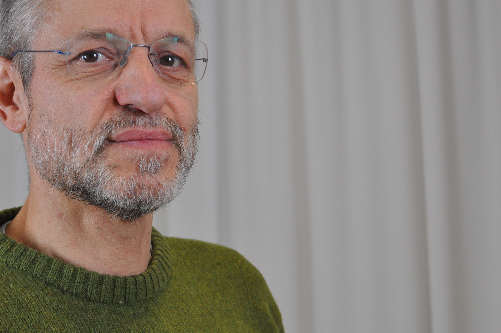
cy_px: 143
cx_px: 130
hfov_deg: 25.5
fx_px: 1095
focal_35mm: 79
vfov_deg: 17.3
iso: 400
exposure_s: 1/80
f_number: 4.5
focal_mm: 35
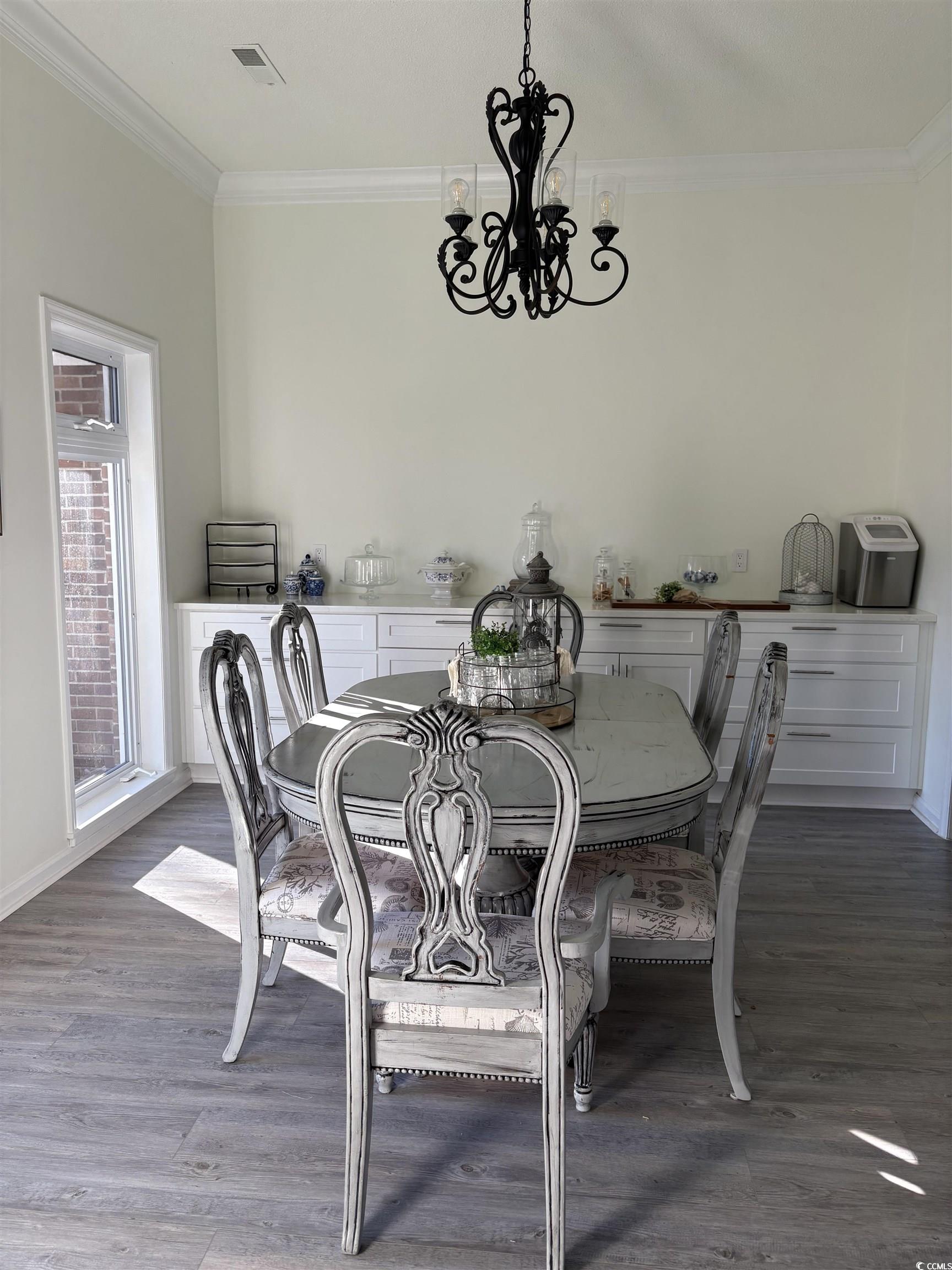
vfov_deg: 67.3
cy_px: 635
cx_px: 476
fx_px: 953
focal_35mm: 26
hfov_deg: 53.1
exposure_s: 1/122
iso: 40
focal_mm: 5.96
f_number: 1.6
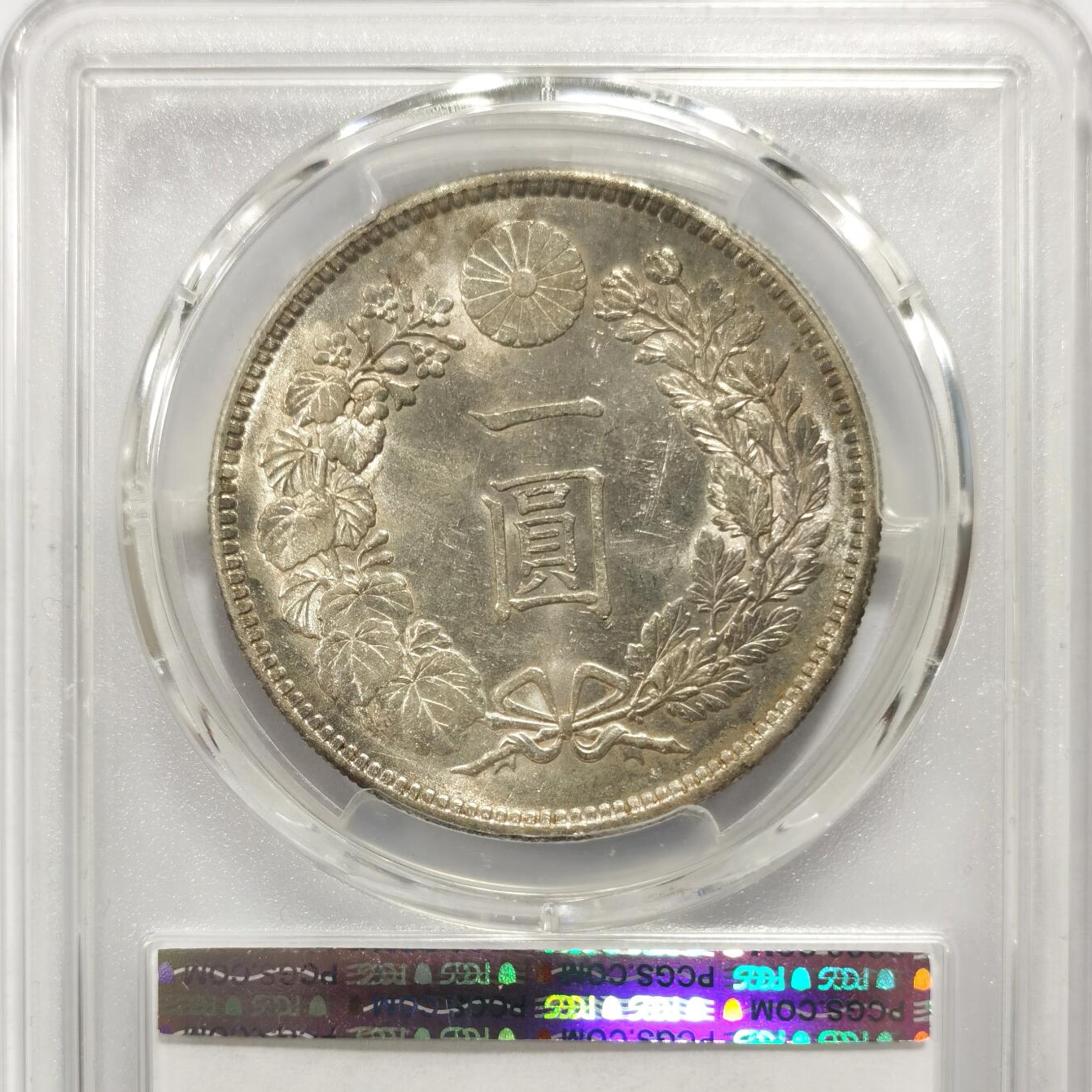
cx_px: 547
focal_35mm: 64
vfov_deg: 26.8
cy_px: 710
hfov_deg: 26.9
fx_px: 2284
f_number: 16
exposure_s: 1/100
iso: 100
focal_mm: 5.56
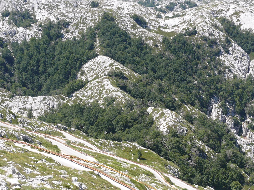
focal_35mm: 62
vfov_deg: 23.5
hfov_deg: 31.2
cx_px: 110
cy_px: 127
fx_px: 455
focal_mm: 9.8
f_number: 5.6
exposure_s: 1/250
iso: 100
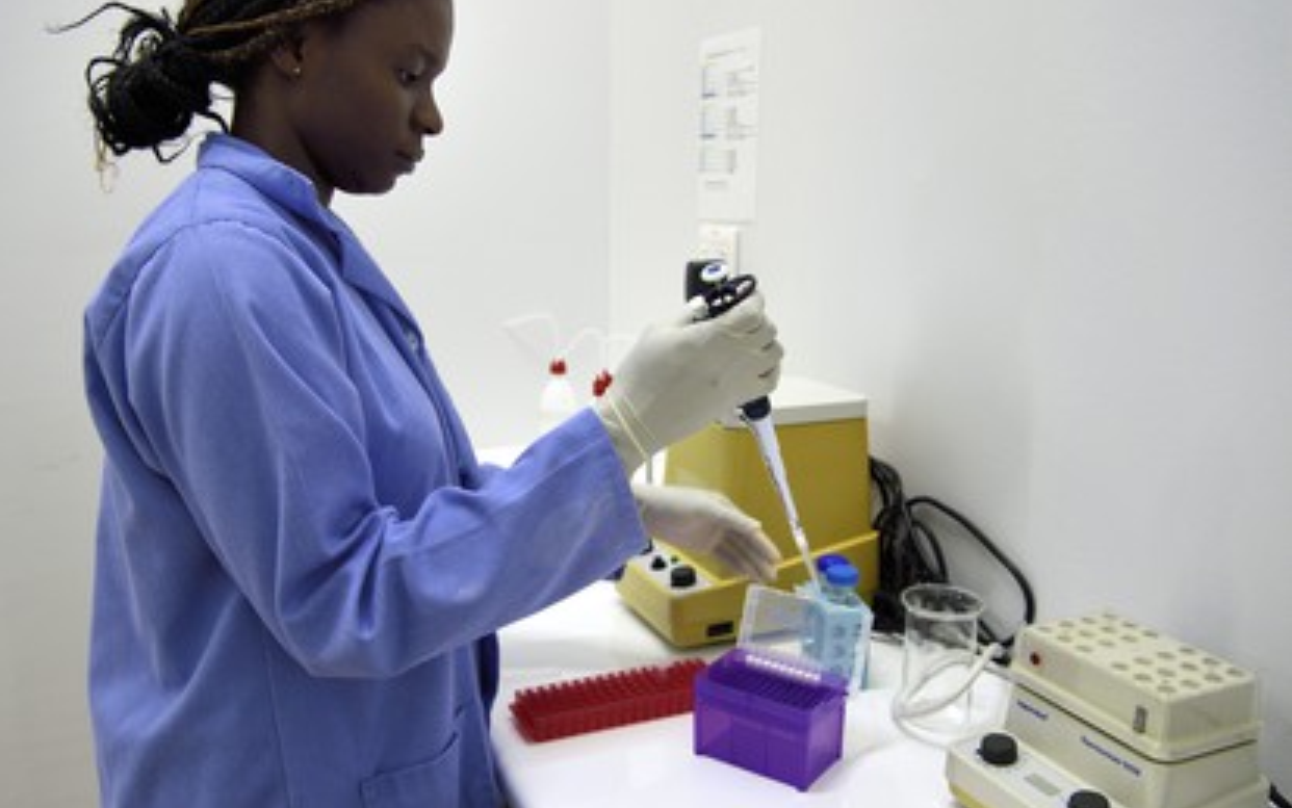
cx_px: 640
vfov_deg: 40.6
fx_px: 1092
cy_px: 406
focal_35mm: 31
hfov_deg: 61.2
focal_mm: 30
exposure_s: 1/40
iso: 800
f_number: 5
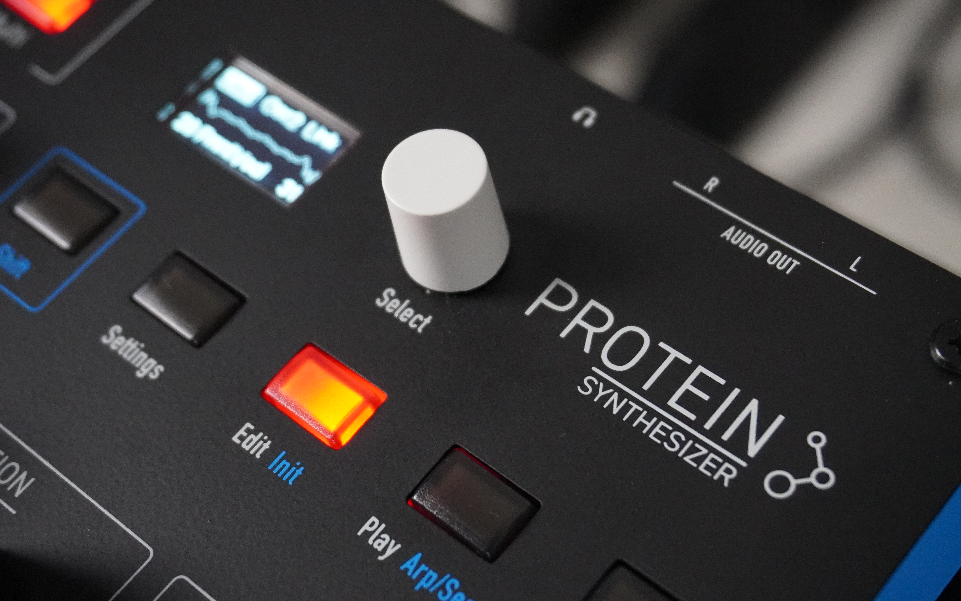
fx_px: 1506
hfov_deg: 35.4
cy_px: 282
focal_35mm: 58
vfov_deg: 22.5
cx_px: 475
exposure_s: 1/50
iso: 6400
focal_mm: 37
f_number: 5.6
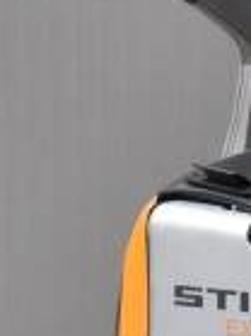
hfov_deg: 4.4
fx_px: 3255
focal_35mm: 336
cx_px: 497
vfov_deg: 5.9
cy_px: 138
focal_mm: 27
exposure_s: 1/50
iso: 1600
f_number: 5
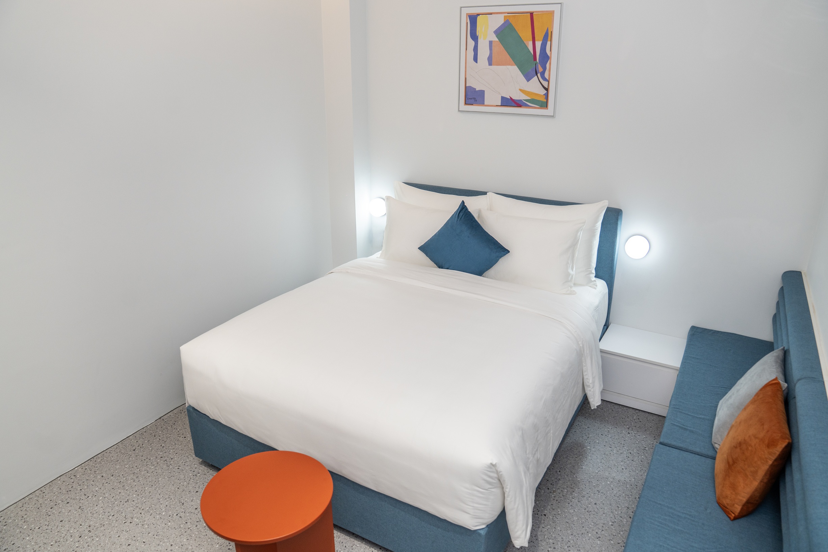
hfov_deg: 73.7
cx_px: 414
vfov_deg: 53.1
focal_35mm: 24
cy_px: 276
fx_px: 552
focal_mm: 24
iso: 500
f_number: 3.5
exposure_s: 1/125
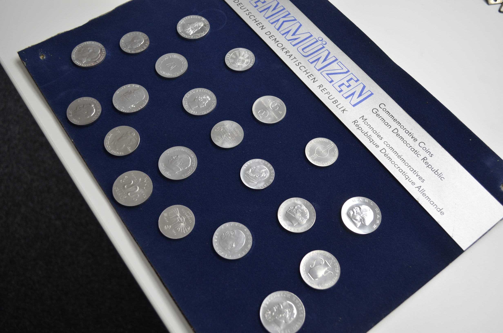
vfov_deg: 36.7
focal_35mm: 36
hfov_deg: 53.2
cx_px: 252
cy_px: 166
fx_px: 502
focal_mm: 24
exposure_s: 1/80
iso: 400
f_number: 4.2
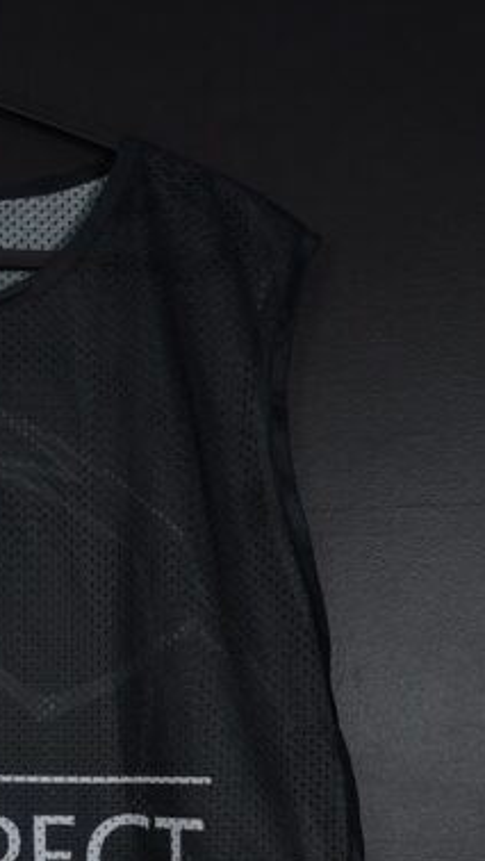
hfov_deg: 21.2
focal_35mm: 53
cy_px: 815
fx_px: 1210
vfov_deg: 36.1
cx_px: -80
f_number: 1.6
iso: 400
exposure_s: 1/125
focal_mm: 6.57
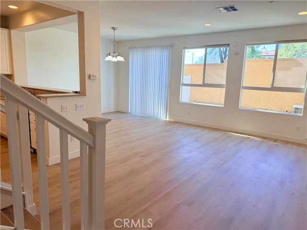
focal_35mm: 24
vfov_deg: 56.8
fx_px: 213
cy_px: 115
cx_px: 154
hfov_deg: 71.6
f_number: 1.78
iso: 80
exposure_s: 1/173
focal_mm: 6.76
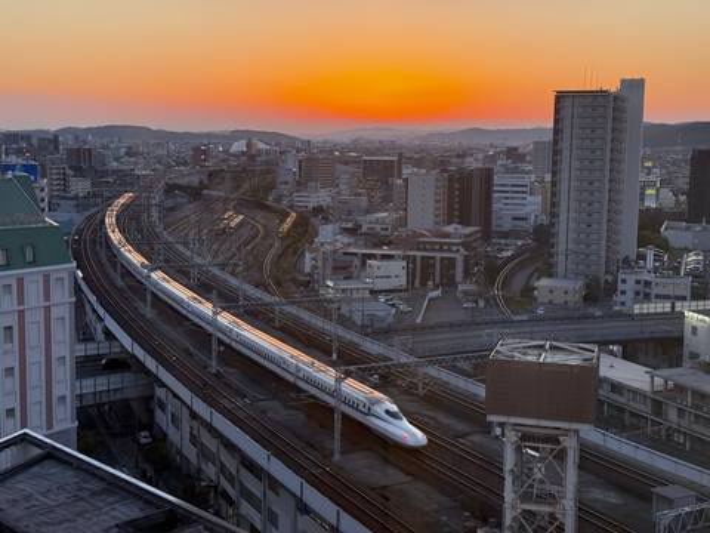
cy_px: 266
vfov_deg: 30.3
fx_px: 985
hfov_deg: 39.7
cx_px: 355
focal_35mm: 48
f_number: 1.78
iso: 125
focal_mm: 6.76
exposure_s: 1/152
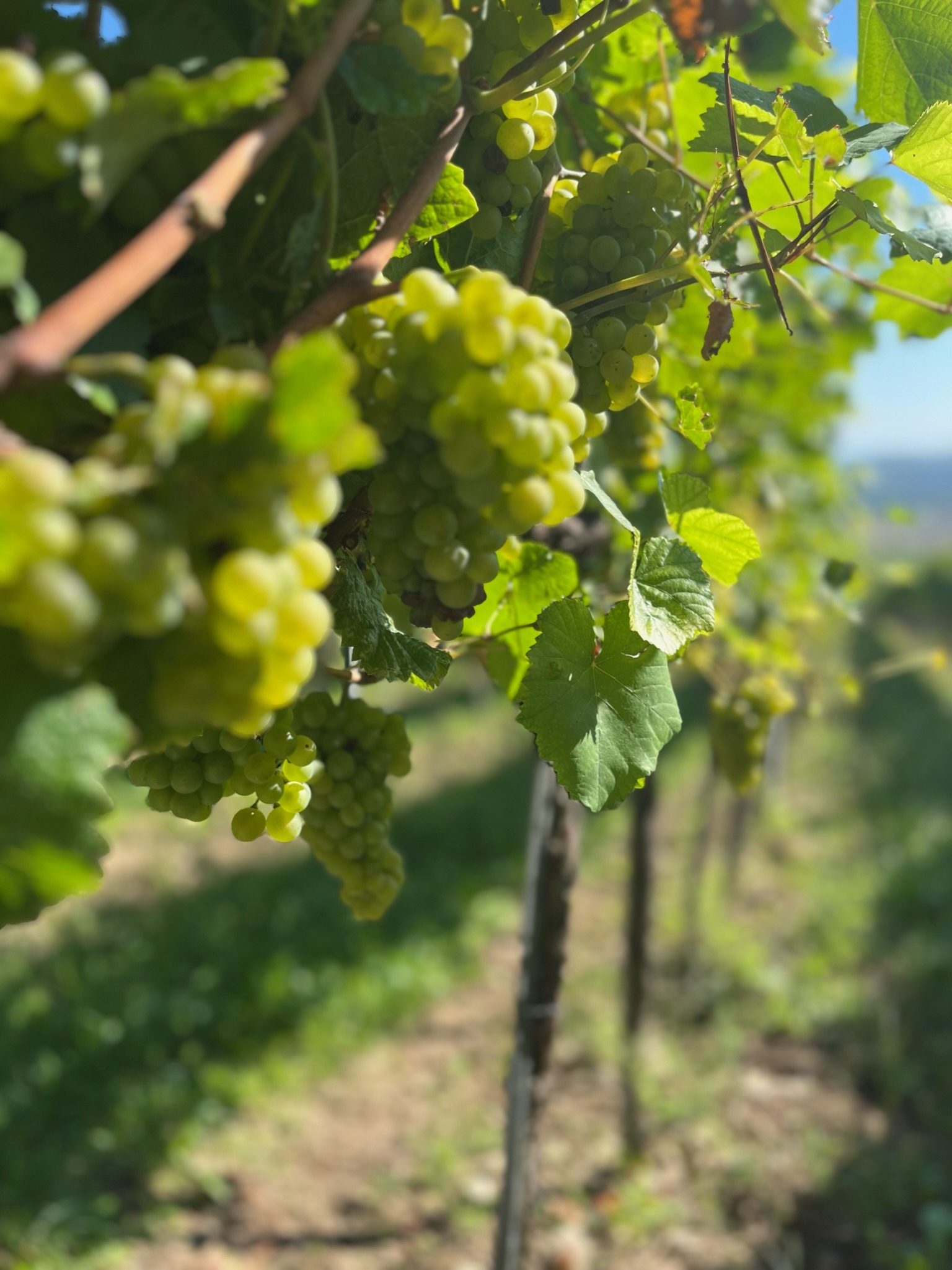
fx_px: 954
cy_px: 635
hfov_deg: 53.0
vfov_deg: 67.3
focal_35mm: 26
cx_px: 476
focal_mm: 5.1
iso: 50
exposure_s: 1/1266
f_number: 1.6
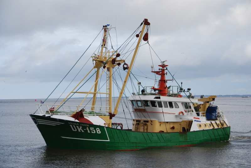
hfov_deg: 22.6
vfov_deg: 15.2
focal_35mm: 90
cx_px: 126
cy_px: 84
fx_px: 628
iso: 200
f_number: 5.6
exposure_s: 1/500
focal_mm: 60
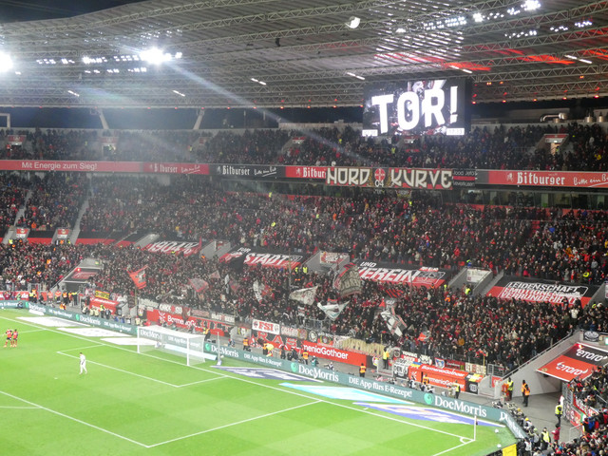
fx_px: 878
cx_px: 304
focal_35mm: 50
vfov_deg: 29.1
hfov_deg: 38.2
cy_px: 228
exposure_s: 1/80
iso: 640
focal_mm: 9
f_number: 4.1
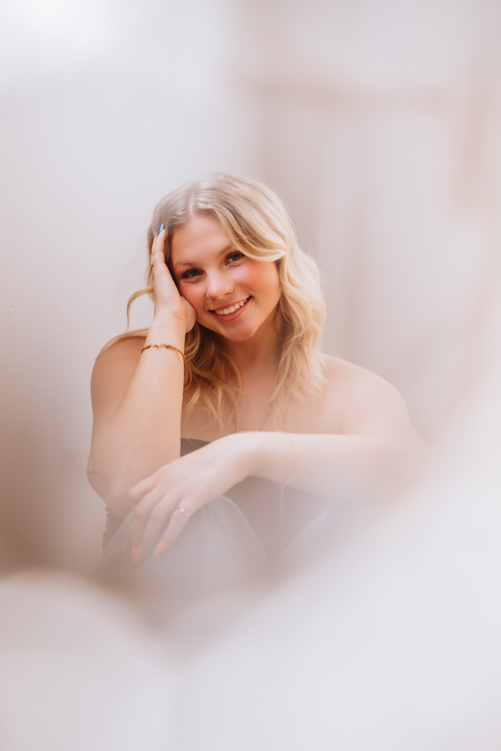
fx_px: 1043
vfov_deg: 39.6
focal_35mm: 50
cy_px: 376
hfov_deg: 27.0
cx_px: 250
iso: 100
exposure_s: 1/320
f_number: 1.6
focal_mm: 50
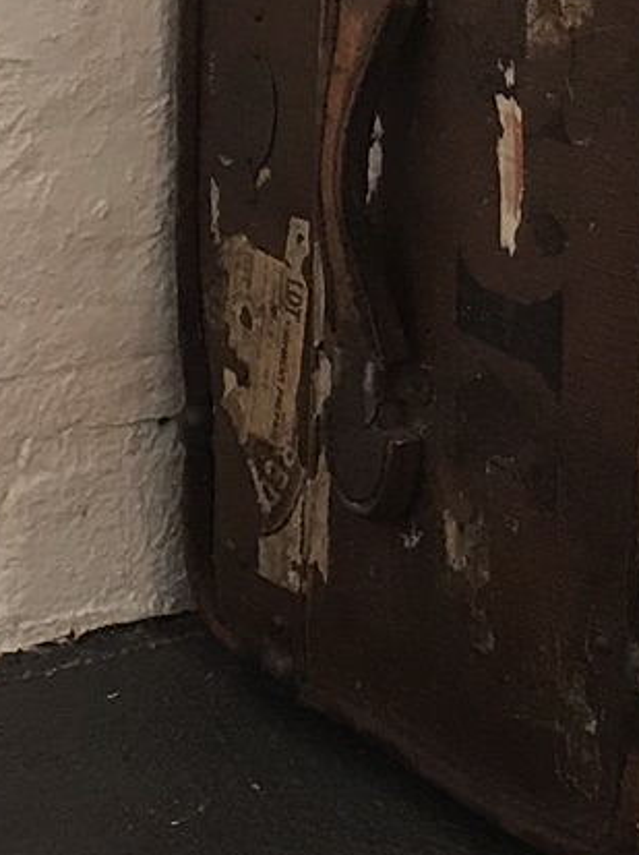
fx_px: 3427
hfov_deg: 10.6
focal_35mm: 139
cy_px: -41
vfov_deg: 14.0
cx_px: 6
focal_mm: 3.99
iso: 50
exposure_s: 1/17
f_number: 1.8
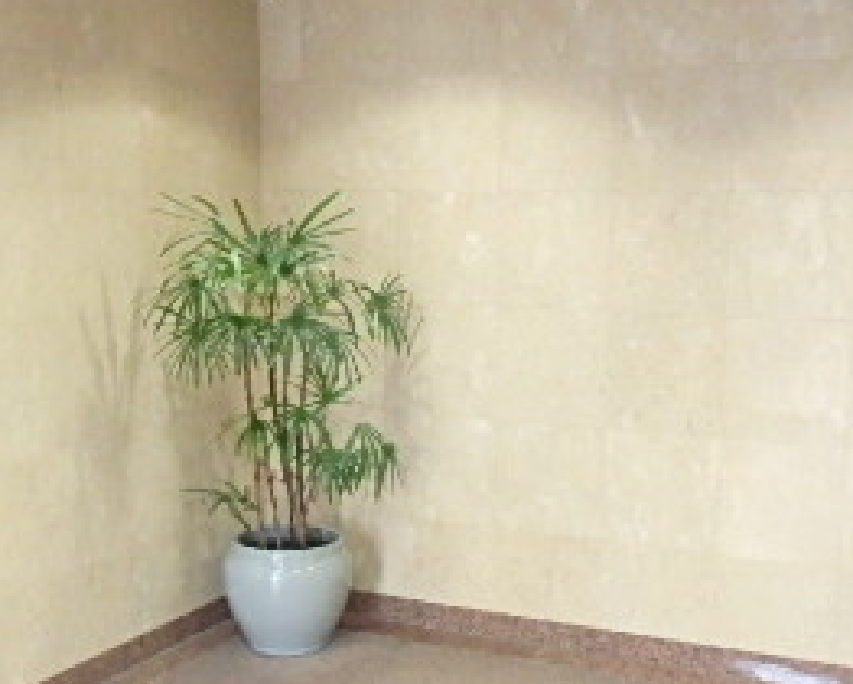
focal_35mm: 50
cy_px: 427
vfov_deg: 30.2
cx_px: 413
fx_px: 1263
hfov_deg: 37.3
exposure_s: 1/8
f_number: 3.5
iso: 1000
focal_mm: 3.7
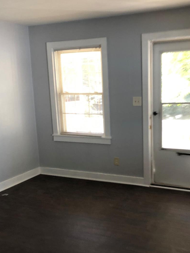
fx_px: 300
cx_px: 122
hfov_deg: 34.9
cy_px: 147
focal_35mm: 41
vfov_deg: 45.6
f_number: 1.8
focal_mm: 3.99
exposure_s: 1/30
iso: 32
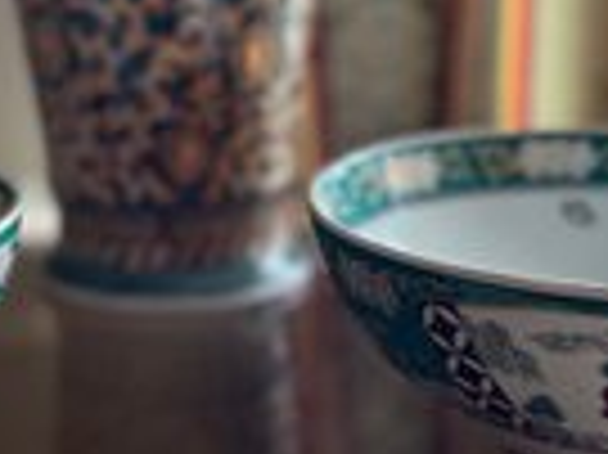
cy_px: 205
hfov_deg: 29.3
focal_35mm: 66
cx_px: 223
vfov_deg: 22.2
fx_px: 1158
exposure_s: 1/60
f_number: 1.6
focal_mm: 5.1
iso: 320
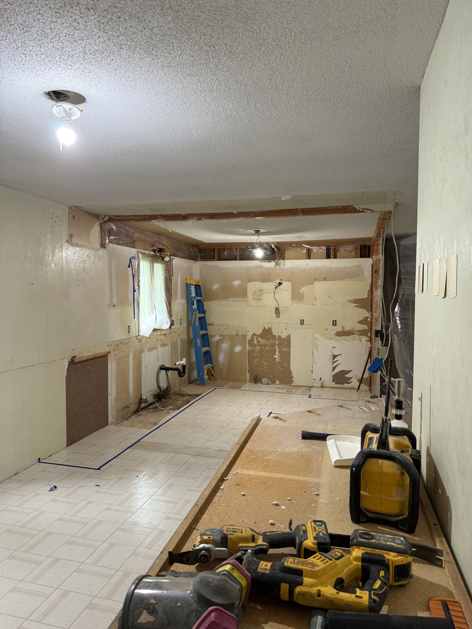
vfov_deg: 71.6
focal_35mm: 24
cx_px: 236
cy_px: 314
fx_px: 436
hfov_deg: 56.8
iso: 200
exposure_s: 1/60
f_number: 1.78
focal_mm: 6.76
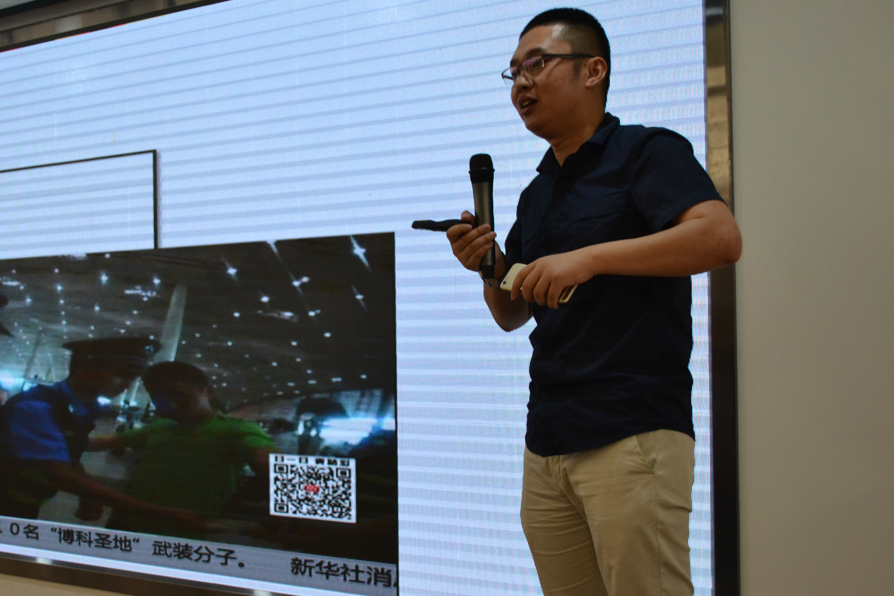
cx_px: 326
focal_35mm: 56
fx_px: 1382
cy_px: 306
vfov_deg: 24.3
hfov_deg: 35.6
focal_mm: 29
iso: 400
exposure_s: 1/60
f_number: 4.5
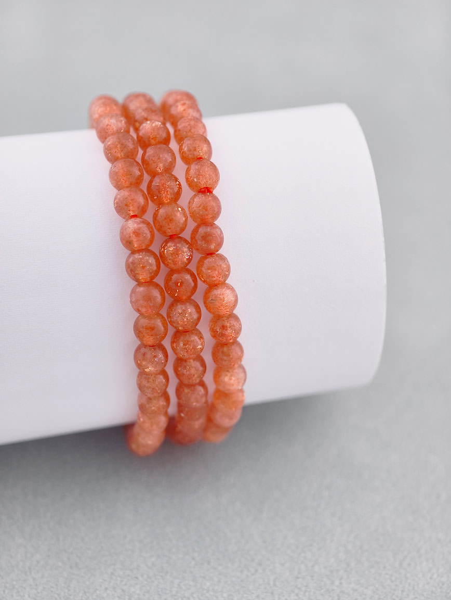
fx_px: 1473
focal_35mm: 85
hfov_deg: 17.4
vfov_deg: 23.0
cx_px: 226
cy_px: 300
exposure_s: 1/160
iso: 125
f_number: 2.67
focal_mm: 22.48
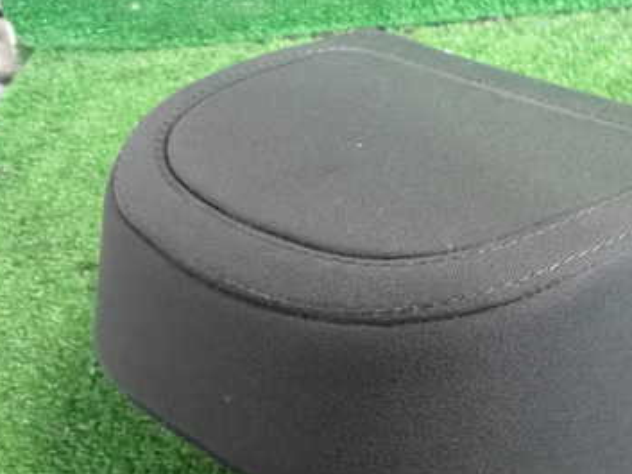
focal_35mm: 51
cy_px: 267
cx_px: 483
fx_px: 931
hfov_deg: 36.5
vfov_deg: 28.6
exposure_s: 1/125
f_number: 2.3
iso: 2500
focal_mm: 5.4
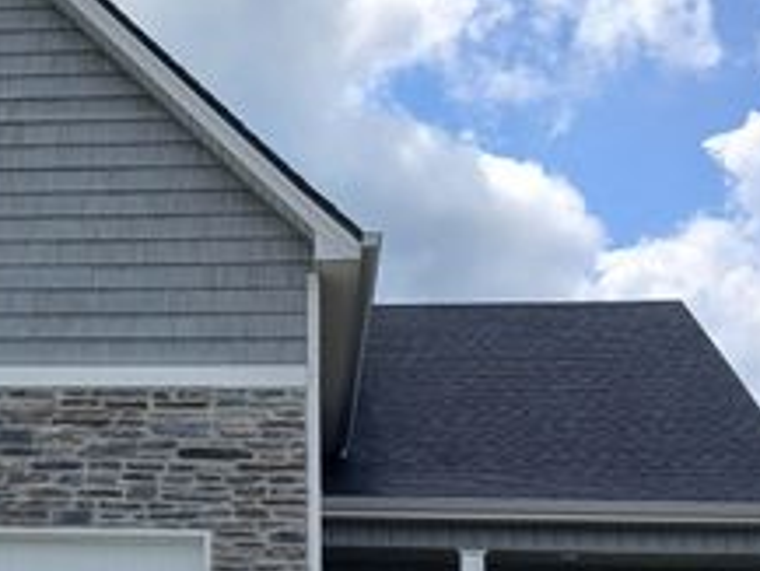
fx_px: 1318
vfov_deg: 24.2
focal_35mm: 60
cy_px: 419
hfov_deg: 31.1
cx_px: 116
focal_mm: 3.98
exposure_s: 1/611
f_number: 1.8
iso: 20
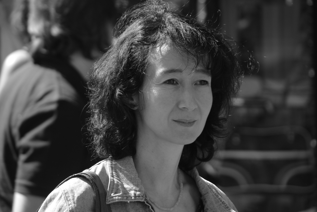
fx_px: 3306
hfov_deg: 5.5
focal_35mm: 375
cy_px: 106
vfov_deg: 3.7
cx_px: 158
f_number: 6.3
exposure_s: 1/160
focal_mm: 250
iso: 200
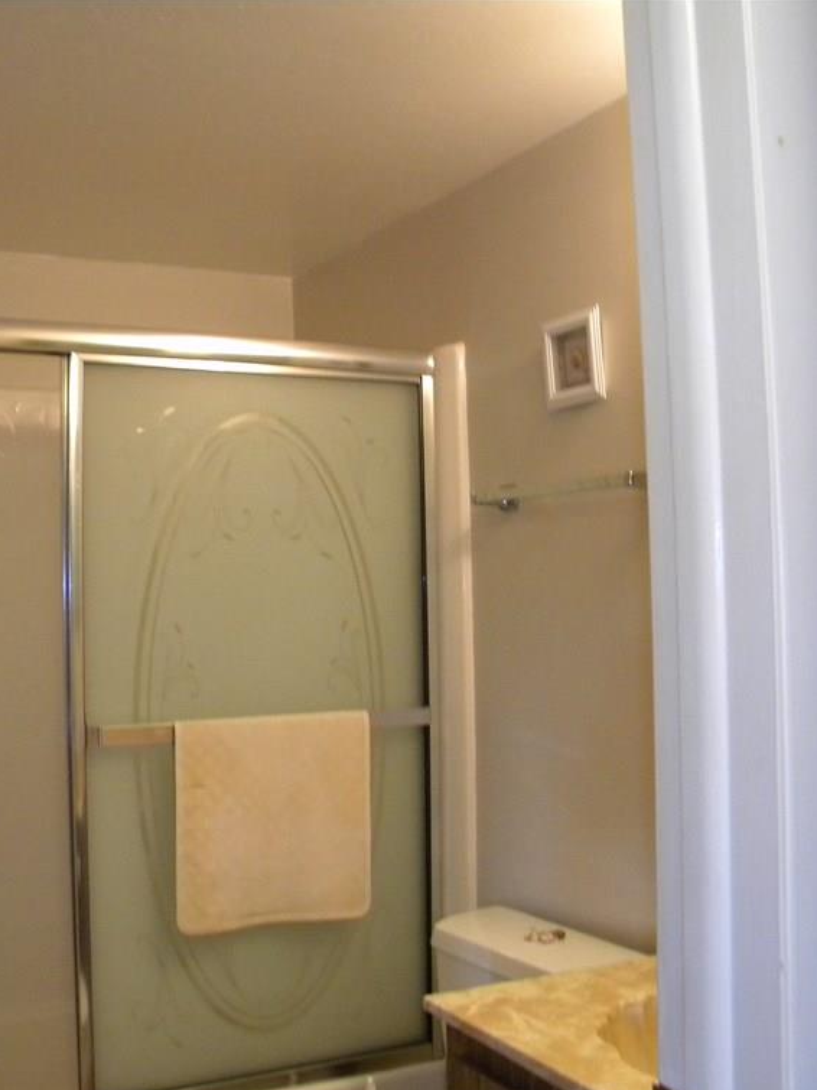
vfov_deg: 49.0
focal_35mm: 38
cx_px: 270
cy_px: 551
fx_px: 1196
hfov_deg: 37.3
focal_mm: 5
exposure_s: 1/26
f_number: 3.5
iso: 400
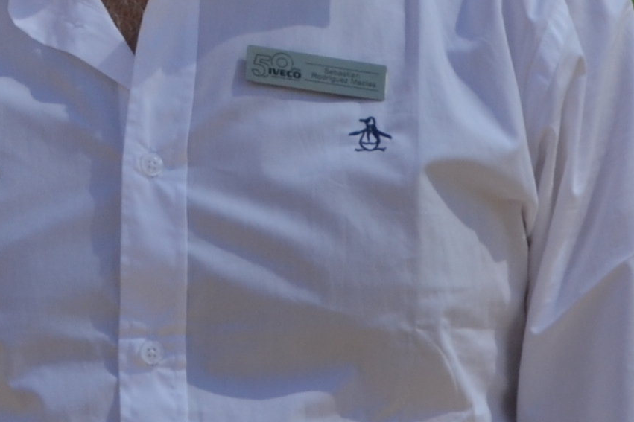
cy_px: -167
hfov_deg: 7.9
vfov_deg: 5.2
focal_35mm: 260
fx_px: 4578
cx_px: 44
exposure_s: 1/320
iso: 100
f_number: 9
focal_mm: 32
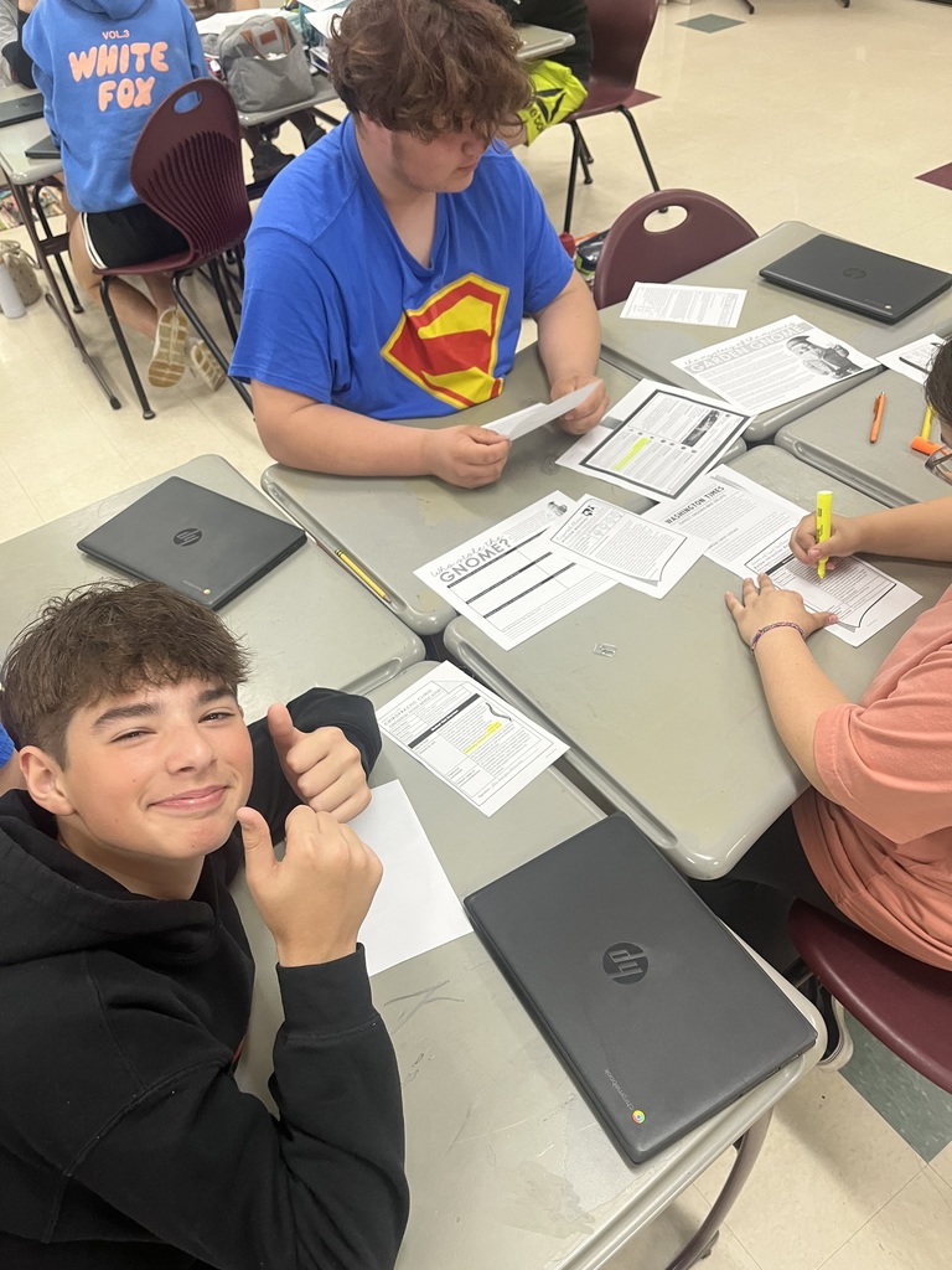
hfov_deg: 53.1
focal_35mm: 26
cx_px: 476
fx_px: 953
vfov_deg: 67.3
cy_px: 635
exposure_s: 1/60
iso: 160
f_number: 1.6
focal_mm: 5.1
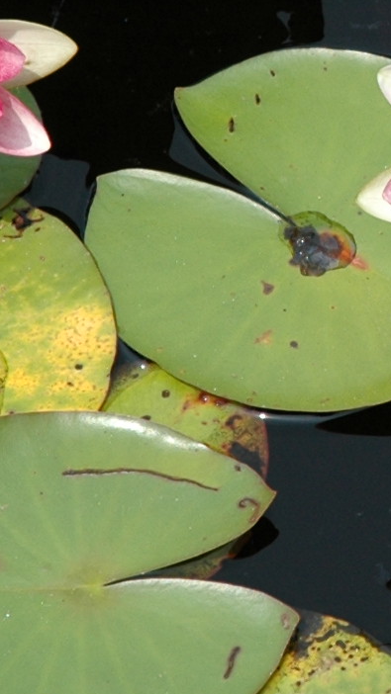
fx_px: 8679
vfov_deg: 4.6
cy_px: 139
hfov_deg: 2.6
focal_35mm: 471
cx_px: 760
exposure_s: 1/250
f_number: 9
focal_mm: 70
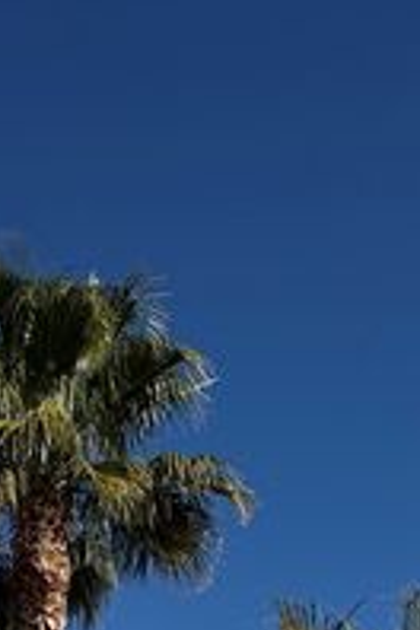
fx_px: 1470
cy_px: 1004
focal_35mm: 84
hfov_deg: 15.1
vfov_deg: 20.1
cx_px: -197
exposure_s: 1/9091
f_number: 1.78
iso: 80
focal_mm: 6.76
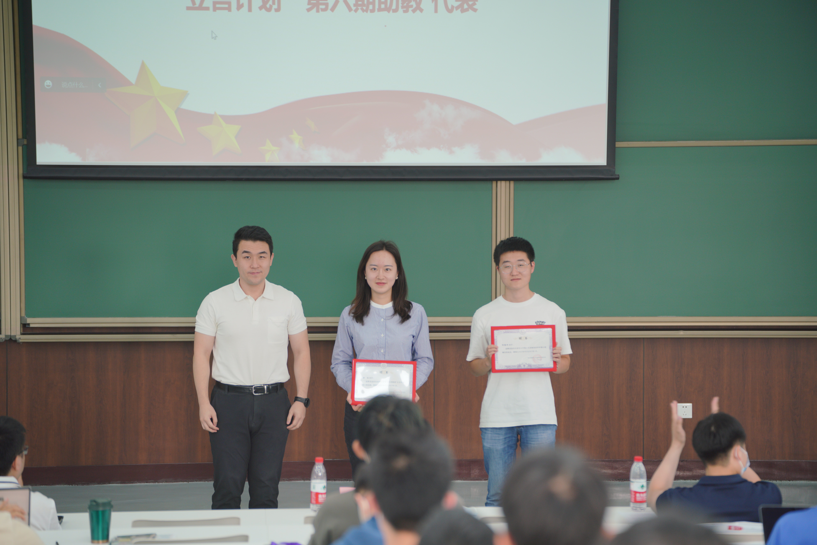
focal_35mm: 125
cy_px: 272
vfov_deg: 11.0
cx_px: 408
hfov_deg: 16.4
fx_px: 2837
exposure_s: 1/125
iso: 200
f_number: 2.8
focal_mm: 125
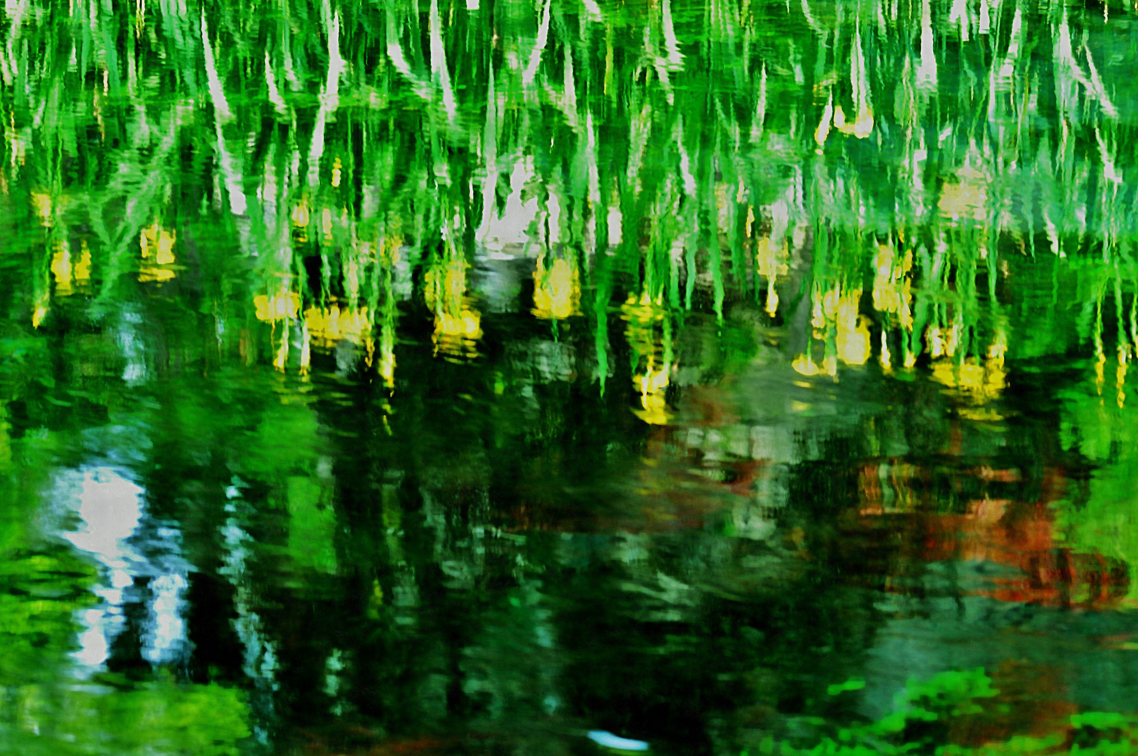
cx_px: 569
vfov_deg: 8.7
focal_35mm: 158
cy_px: 378
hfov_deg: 13.1
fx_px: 4973
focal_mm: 105
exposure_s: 1/8
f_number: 8
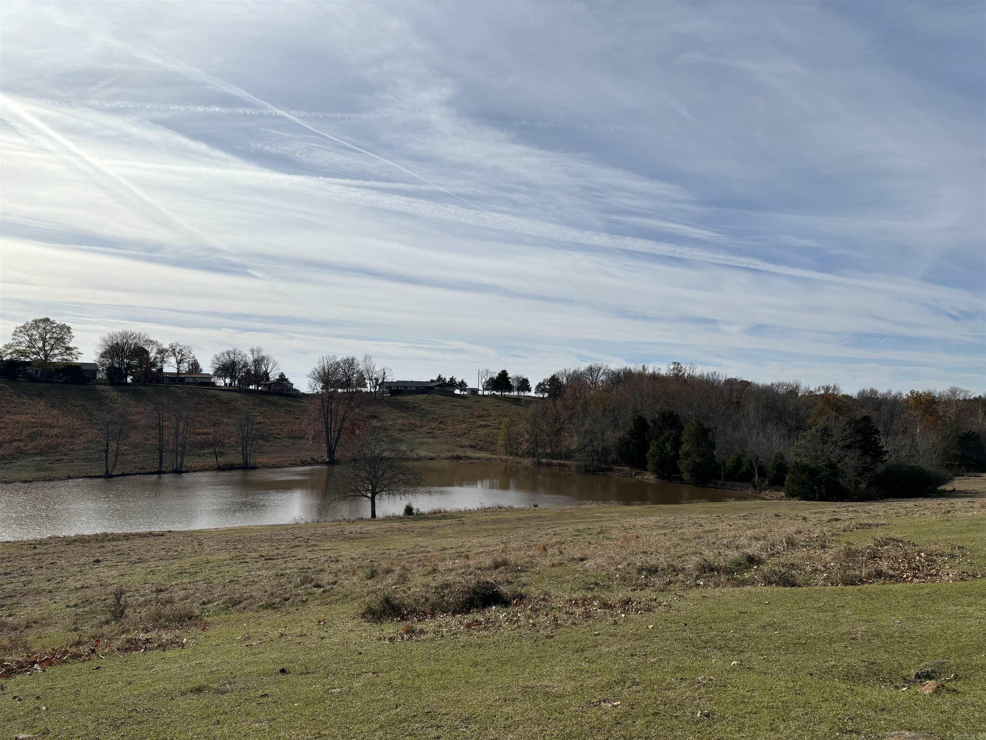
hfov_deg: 67.3
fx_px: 741
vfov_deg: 53.1
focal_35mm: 26
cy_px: 370
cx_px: 493
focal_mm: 5.96
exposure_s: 1/8333
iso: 50
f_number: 1.6
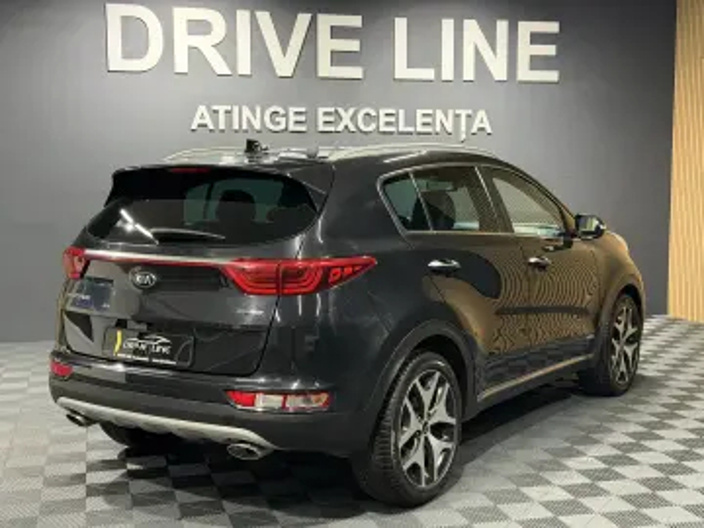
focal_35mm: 48
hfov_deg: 39.7
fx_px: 976
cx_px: 352
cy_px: 264
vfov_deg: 30.3
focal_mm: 6.76
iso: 200
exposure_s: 1/50
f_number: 1.78
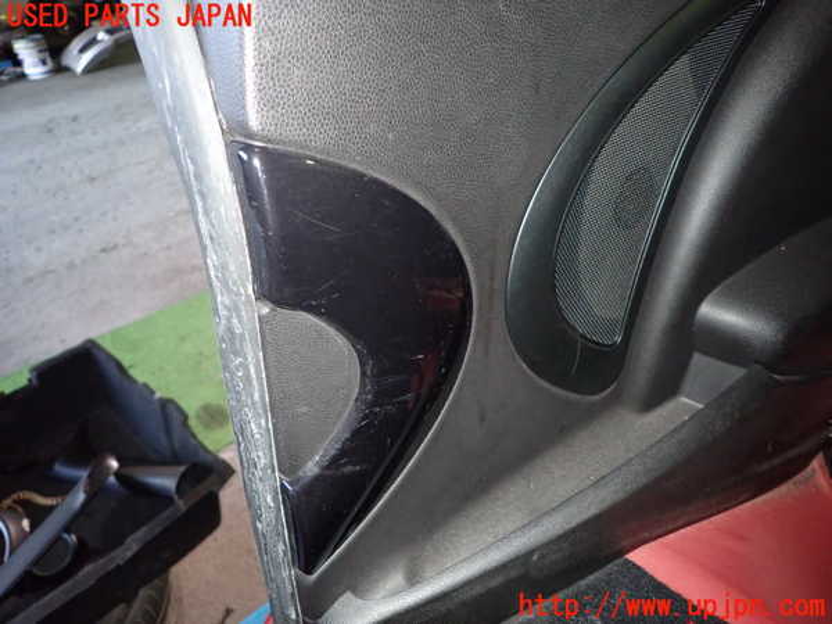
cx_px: 416
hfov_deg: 69.4
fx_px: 601
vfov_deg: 54.9
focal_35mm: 25
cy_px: 312
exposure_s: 1/30
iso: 800
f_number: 5.6
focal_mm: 4.5
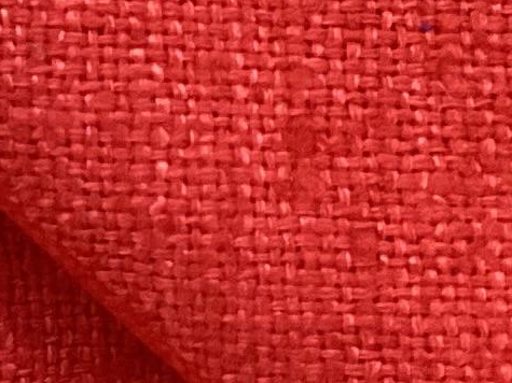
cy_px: 83
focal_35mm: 213
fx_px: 3150
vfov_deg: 7.0
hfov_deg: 9.2
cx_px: -30
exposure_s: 1/60
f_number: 2.4
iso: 320
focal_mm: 3.3
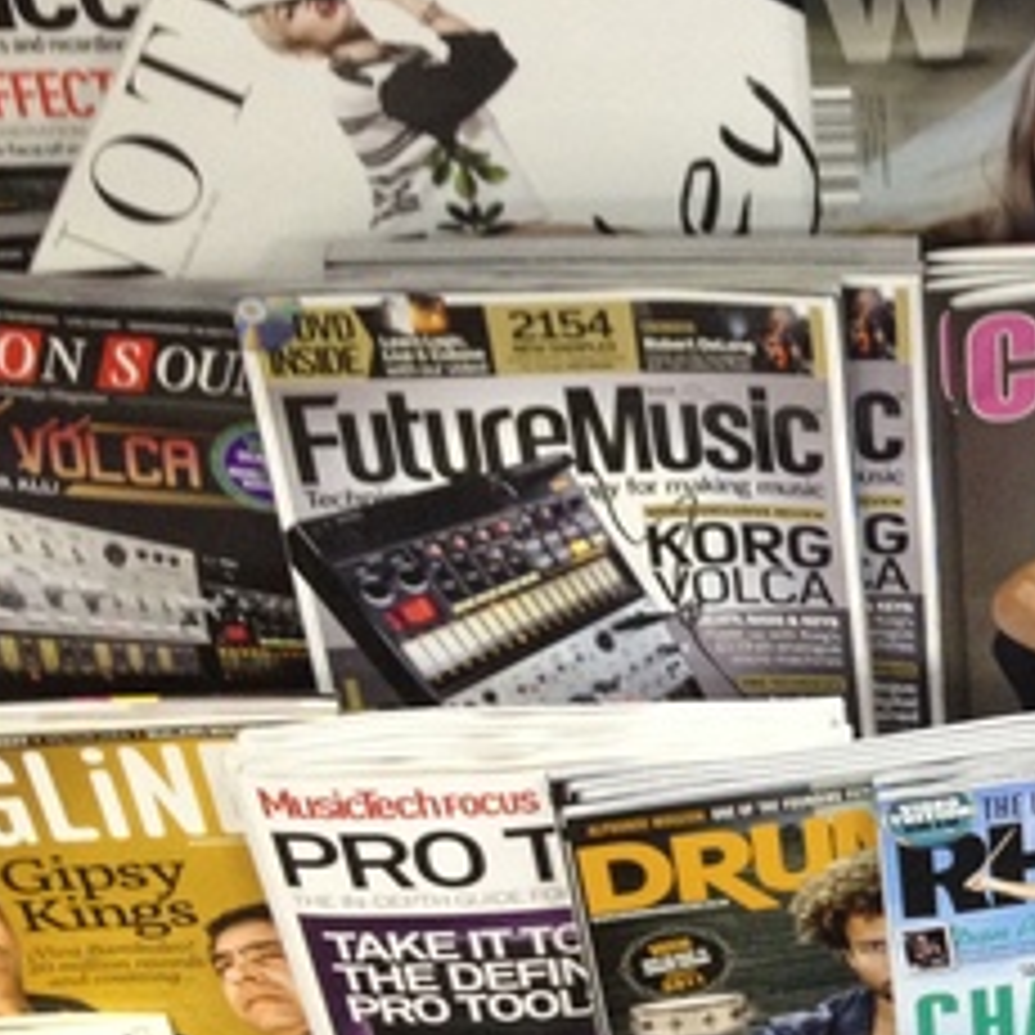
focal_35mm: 86
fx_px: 2909
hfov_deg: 18.6
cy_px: 477
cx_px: 1382
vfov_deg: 20.2
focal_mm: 4.28
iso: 160
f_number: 2.4
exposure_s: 1/20
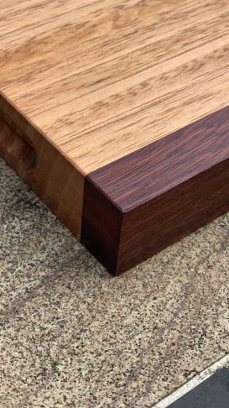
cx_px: 112
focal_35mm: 70
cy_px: 162
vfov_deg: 30.1
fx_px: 756
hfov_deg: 17.2
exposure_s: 1/396
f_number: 2.4
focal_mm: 6
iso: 16
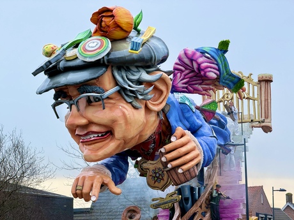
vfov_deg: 12.3
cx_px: 147
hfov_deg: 16.4
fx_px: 1019
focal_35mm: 120
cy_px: 110
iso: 64
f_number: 2.8
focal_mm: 15.66
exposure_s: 1/456
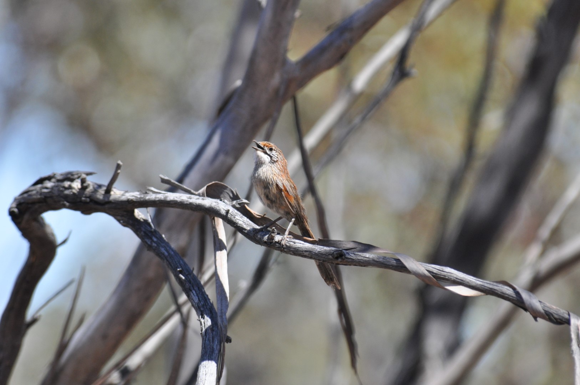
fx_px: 9655
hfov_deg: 3.4
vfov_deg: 2.3
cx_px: 290
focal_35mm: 600
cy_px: 192
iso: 800
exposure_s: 1/1600
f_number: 7.1
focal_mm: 400
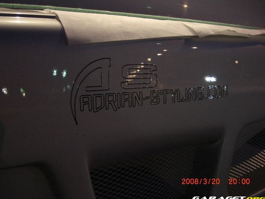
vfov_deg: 36.0
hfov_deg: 46.8
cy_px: 98
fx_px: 306
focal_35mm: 40
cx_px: 127
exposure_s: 1/8
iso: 800
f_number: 2.8
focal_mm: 7.9
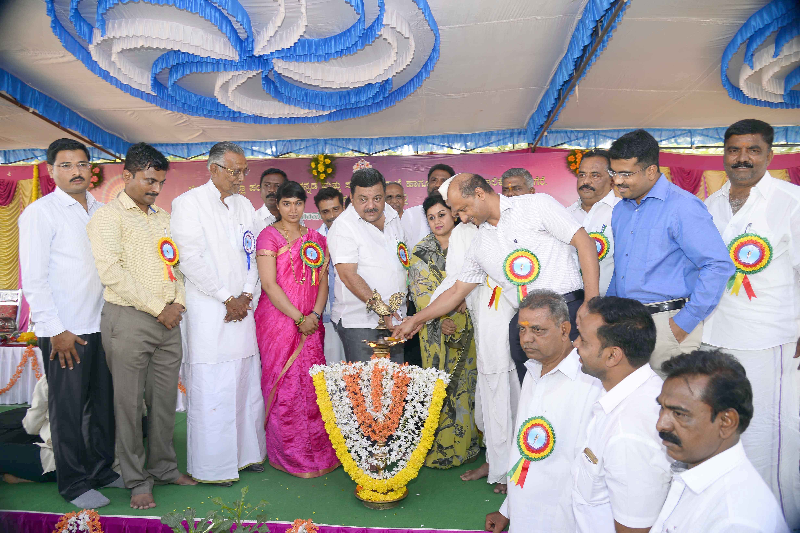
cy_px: 266
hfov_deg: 73.8
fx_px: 533
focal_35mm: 24
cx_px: 400
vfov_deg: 53.1
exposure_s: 1/125
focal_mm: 24
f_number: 4.5
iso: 400
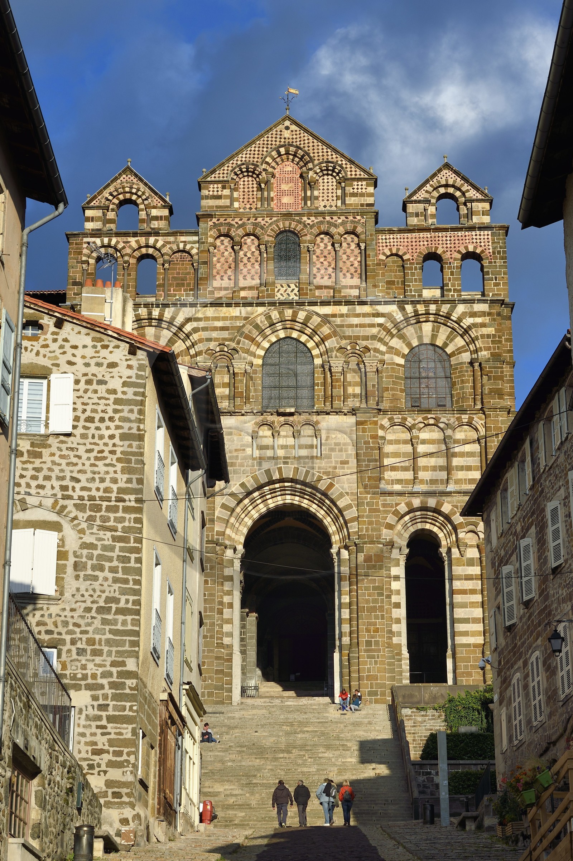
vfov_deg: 28.1
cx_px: 286
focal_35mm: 72
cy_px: 430
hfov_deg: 18.9
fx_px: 1721
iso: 200
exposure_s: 1/250
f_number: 13
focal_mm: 72
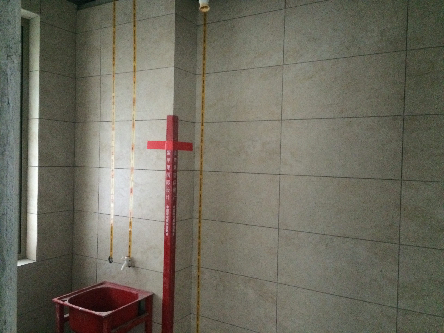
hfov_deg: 61.7
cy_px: 166
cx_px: 222
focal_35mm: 29
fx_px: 372
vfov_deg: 48.2
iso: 500
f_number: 2.2
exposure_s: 1/17
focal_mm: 4.15
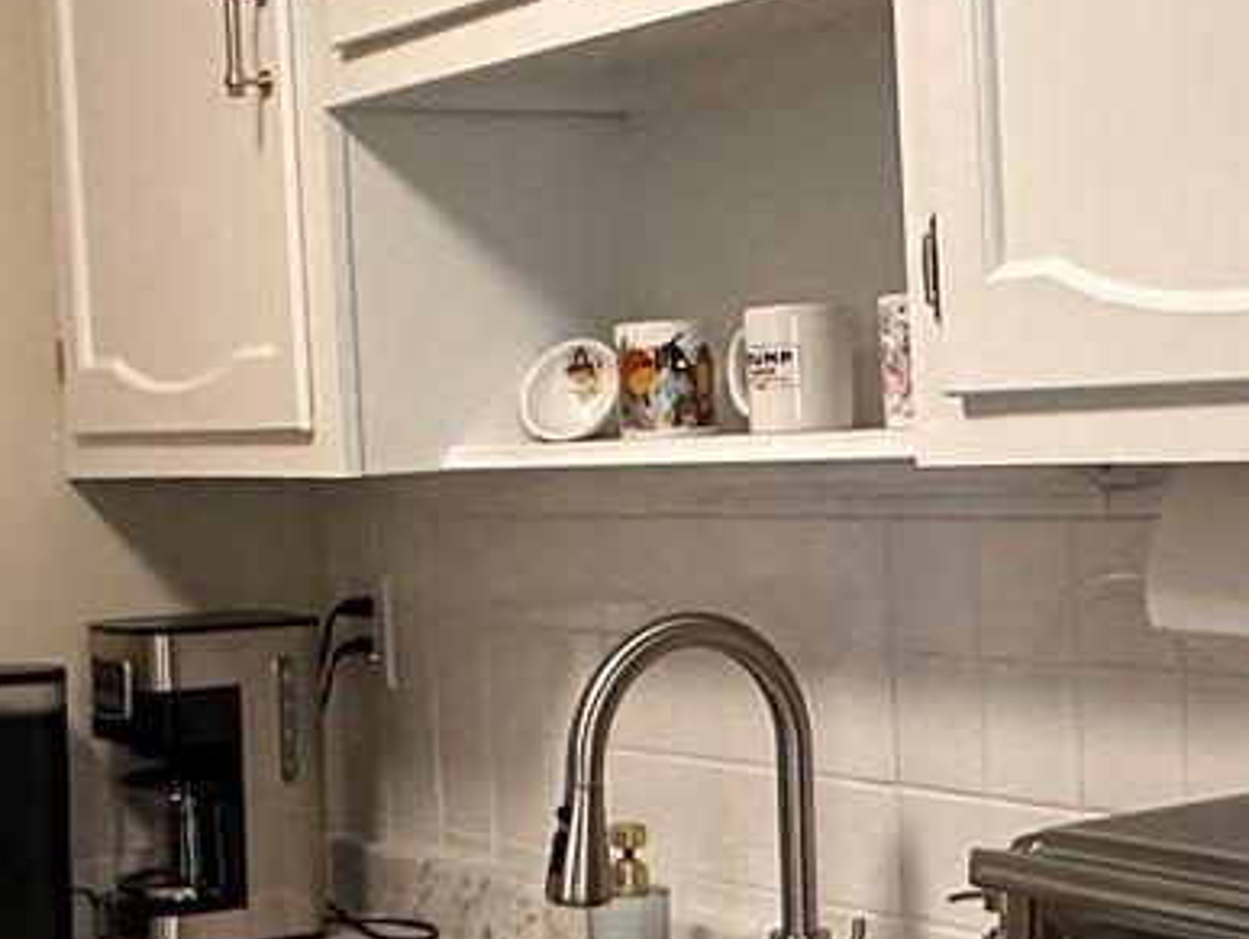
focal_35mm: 74
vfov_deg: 19.9
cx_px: 775
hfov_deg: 26.2
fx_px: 2673
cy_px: 574
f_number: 2.2
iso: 320
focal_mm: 2.22
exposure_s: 1/120
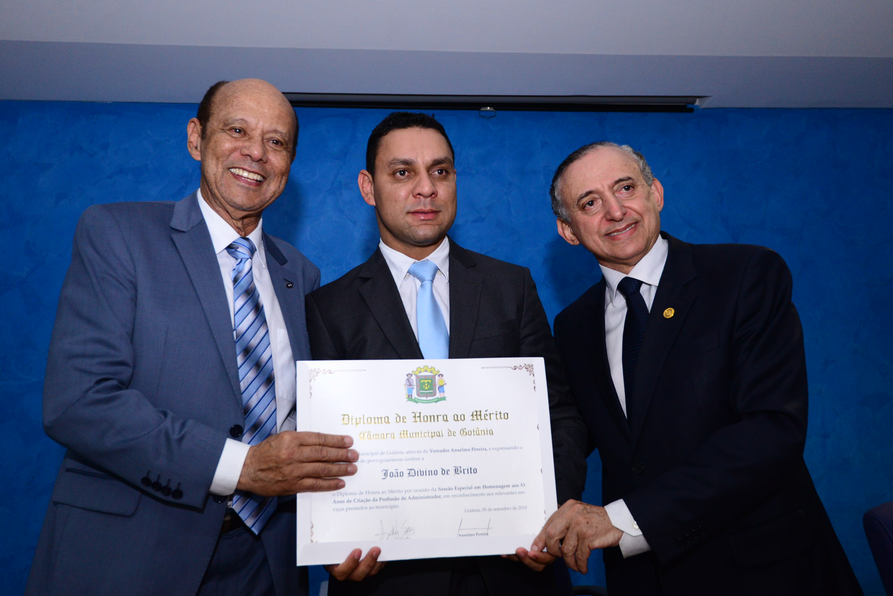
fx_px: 794
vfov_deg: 41.1
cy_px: 295
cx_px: 459
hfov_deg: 58.7
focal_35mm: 32
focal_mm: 31
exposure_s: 1/125
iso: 2500
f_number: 4.5
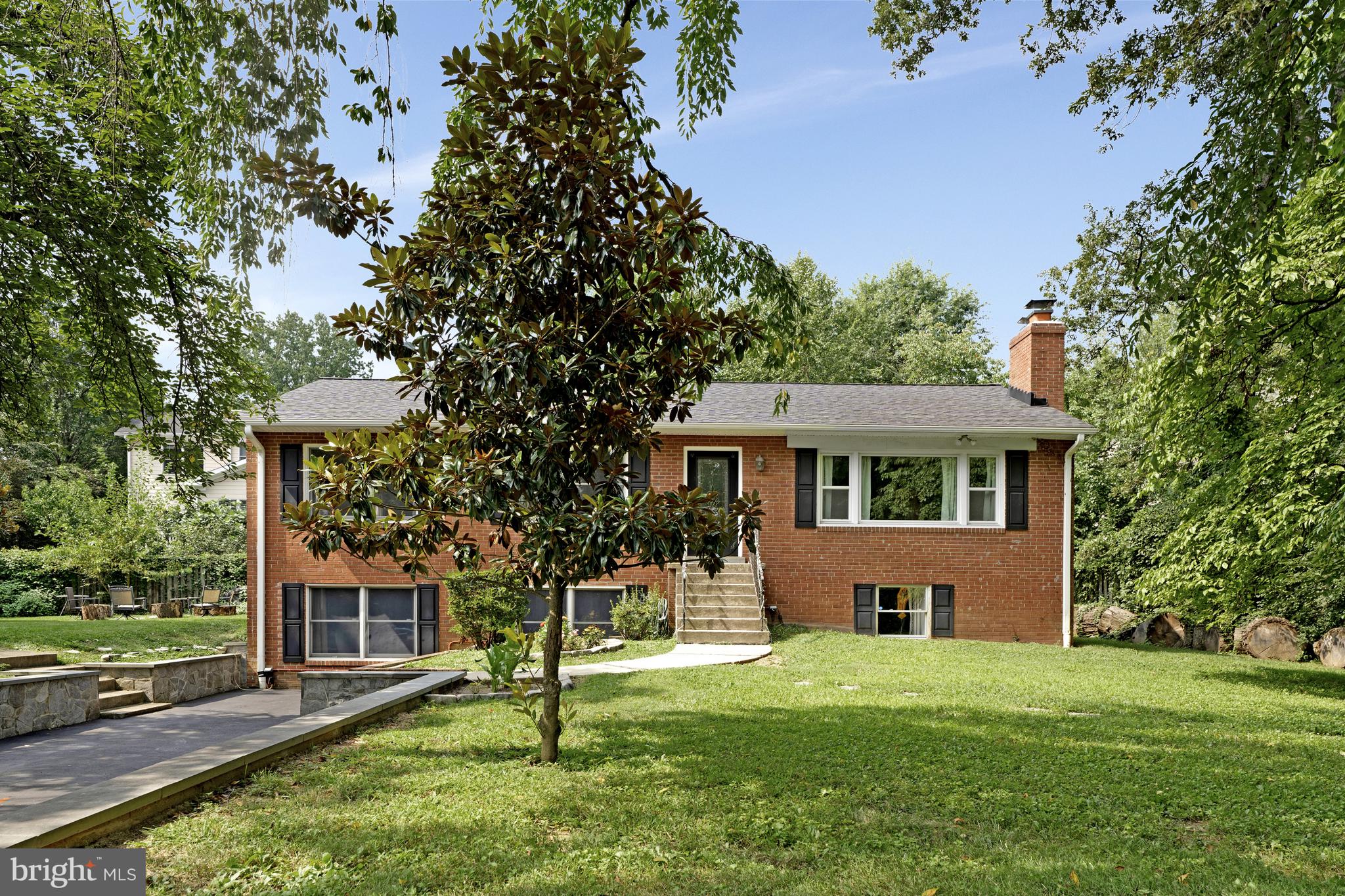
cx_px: 672
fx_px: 897
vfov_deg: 53.1
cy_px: 448
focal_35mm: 24
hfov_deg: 73.7
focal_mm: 24
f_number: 8
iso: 100
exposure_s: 1/60
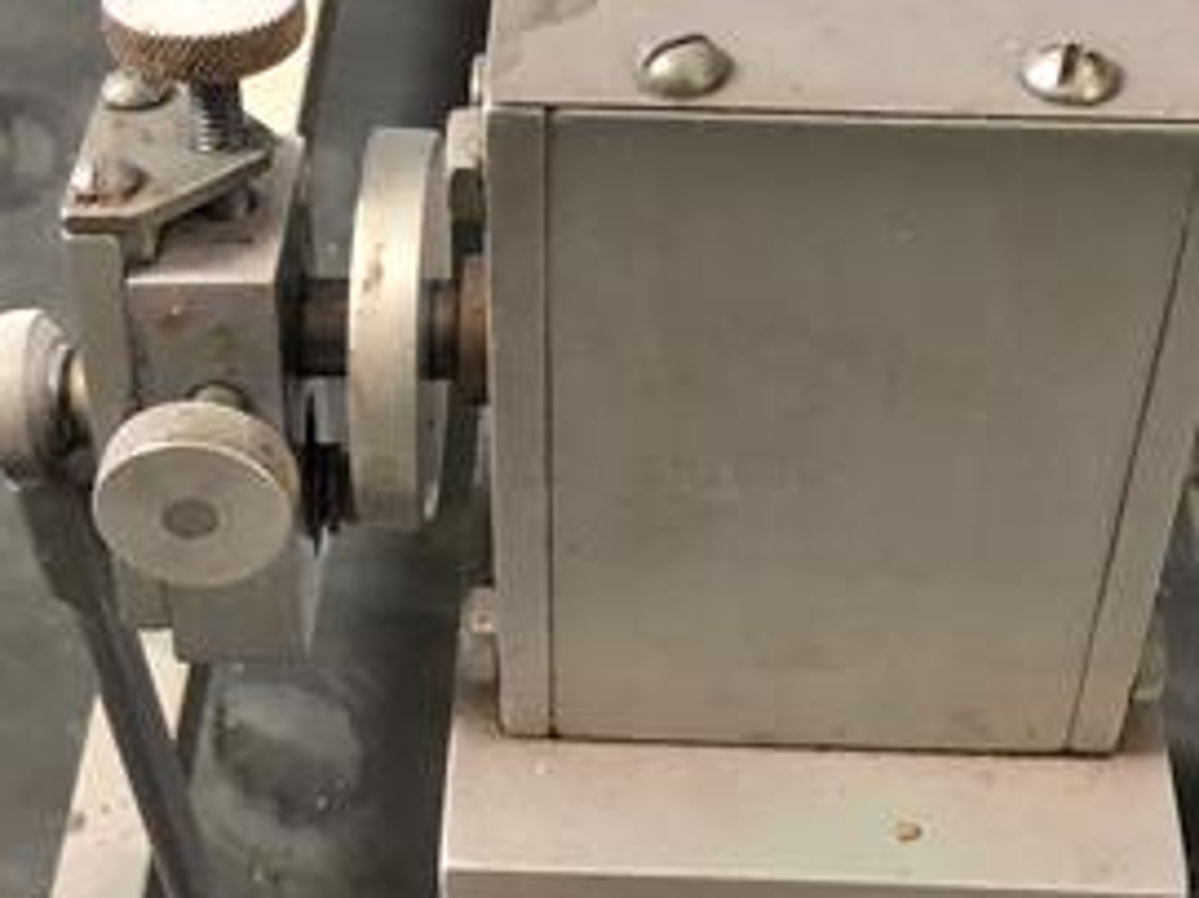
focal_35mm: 69
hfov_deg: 28.2
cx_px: 622
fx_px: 2389
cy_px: 252
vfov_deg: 21.2
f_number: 1.8
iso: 100
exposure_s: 1/4
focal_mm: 4
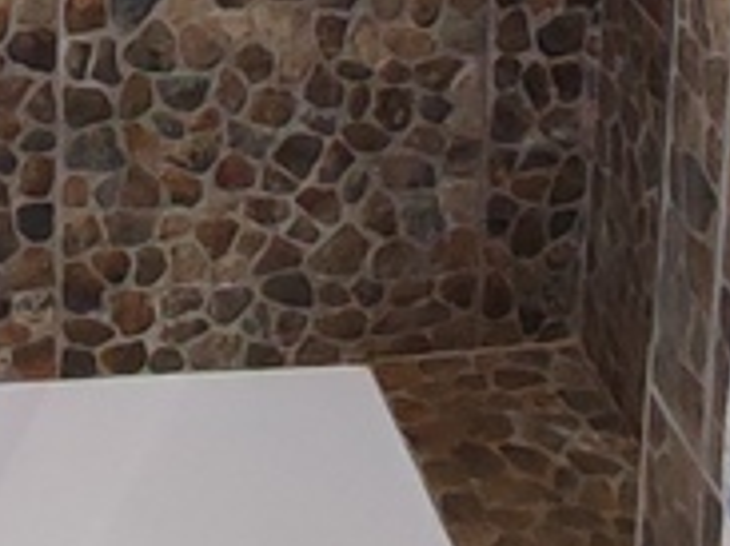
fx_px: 2360
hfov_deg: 16.9
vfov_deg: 11.5
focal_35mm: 112
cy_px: -646
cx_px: -120
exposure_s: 1/50
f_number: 2.2
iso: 284
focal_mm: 1.65
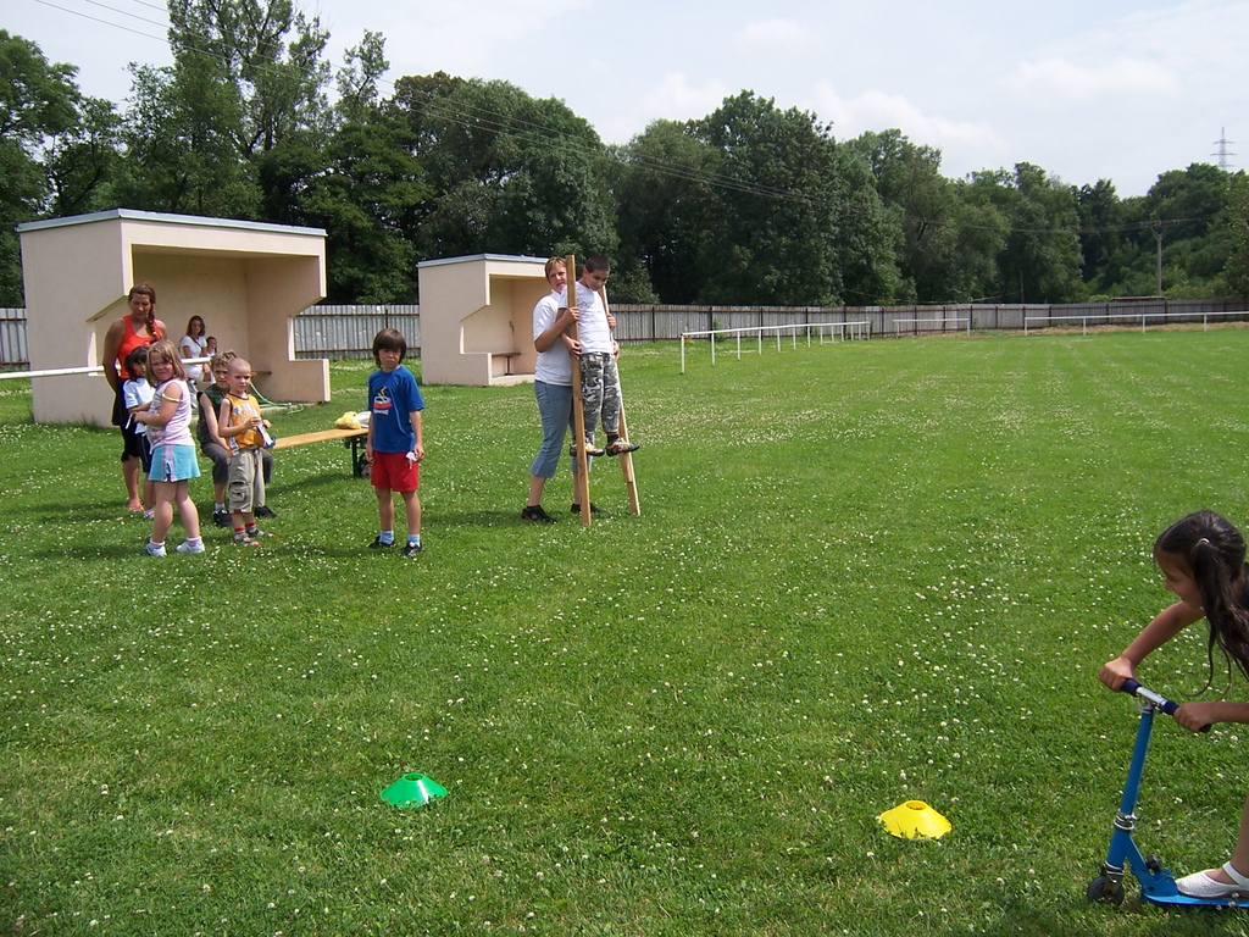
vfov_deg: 42.9
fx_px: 1191
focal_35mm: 33
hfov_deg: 55.4
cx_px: 624
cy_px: 468
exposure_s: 1/1000
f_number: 4
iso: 80
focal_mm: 5.5
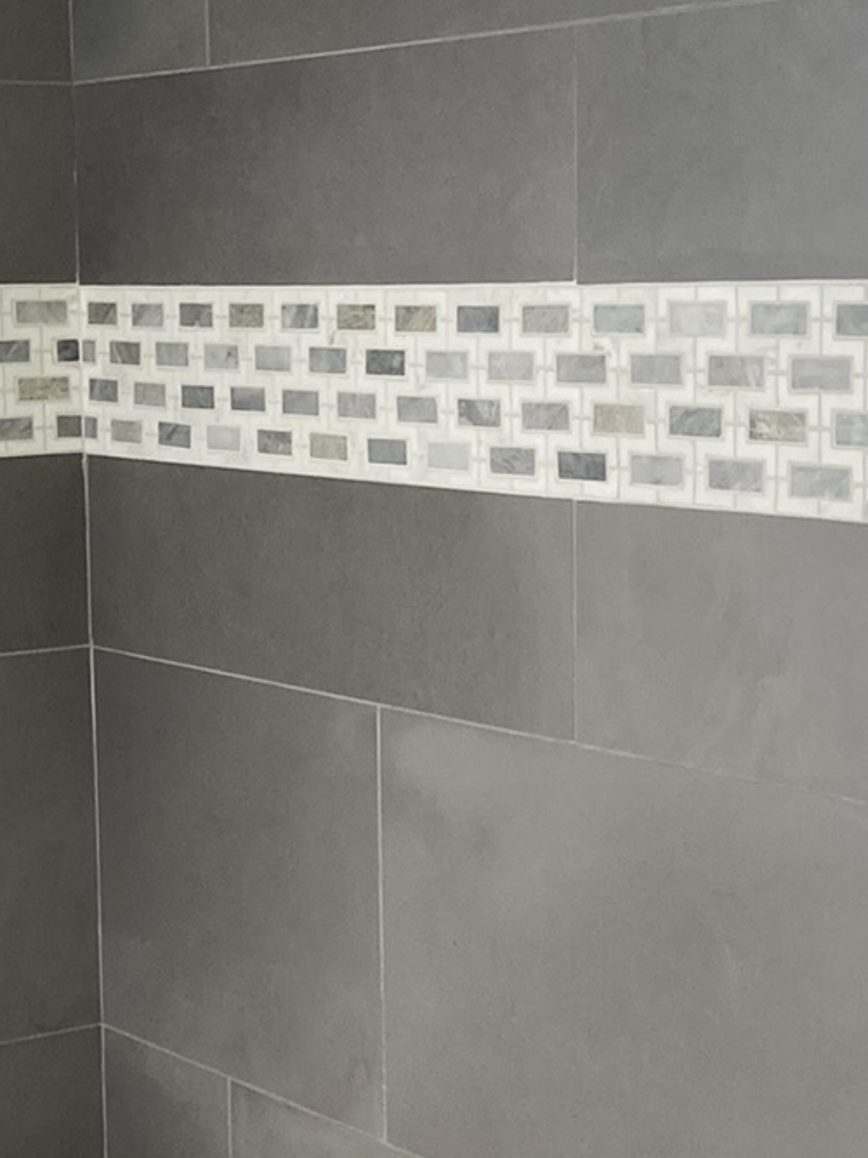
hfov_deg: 17.1
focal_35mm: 86
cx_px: 269
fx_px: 2876
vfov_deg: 22.8
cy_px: 648
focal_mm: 3.99
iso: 80
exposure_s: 1/85
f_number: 1.8
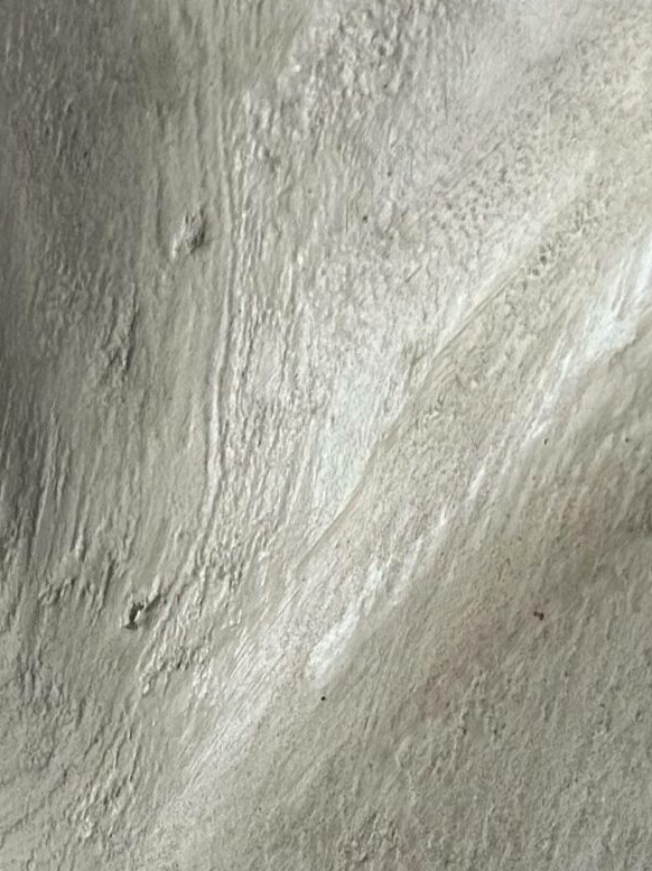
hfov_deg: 8.3
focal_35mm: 178
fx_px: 4474
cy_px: 1318
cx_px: 31
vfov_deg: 10.7
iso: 125
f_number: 1.78
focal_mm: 6.86
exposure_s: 1/62
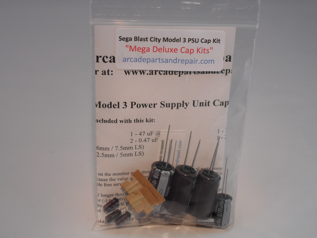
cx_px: 158
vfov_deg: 21.9
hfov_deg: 29.0
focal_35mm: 67
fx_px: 614
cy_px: 119
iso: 110
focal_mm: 12
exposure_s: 1/30
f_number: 5.3
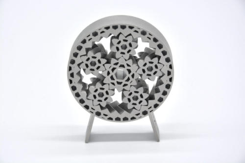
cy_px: 82
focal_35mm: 158
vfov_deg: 8.7
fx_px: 1071
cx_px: 122
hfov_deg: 13.0
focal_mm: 105
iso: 320
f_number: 8
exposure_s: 1/125
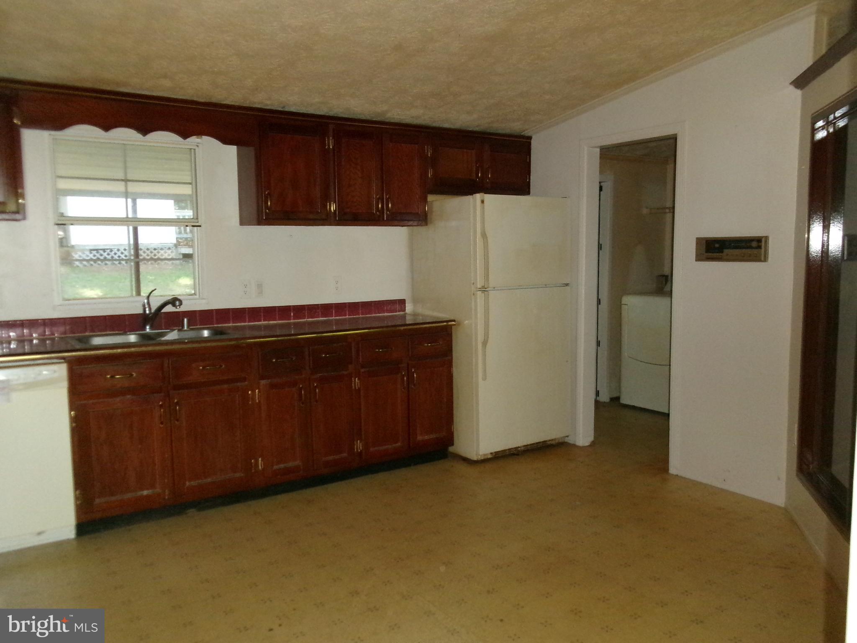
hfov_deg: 63.4
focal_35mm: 28
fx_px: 693
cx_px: 428
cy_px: 322
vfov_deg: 49.7
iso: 800
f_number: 3.9
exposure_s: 1/34
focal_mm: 5.1
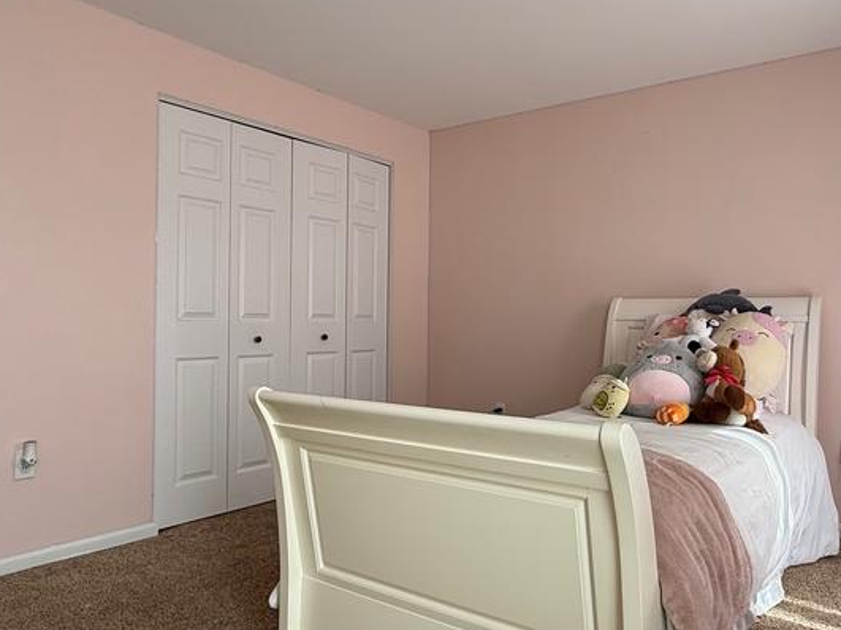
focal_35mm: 27
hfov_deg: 64.7
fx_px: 656
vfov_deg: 51.3
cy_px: 313
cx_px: 510
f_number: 2.2
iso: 64
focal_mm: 2.22
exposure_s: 1/99
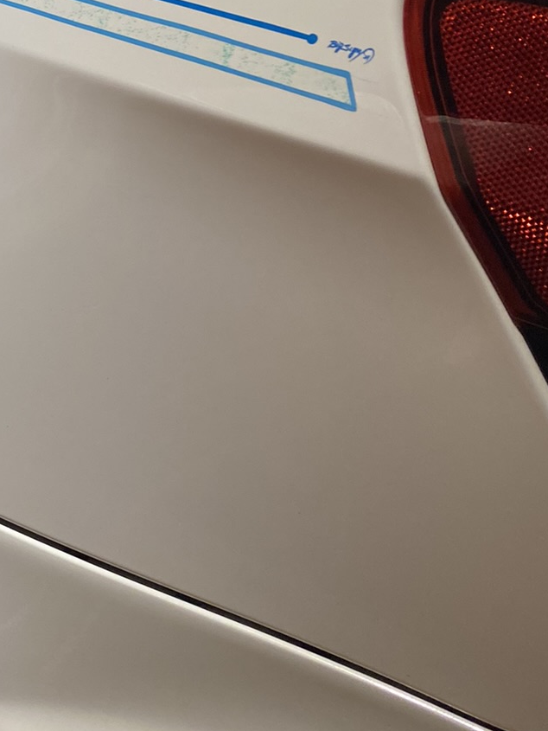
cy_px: 64
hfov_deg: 22.1
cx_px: -52
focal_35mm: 63
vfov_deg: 29.4
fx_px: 1329
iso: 125
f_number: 1.8
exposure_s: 1/103
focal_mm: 4.25
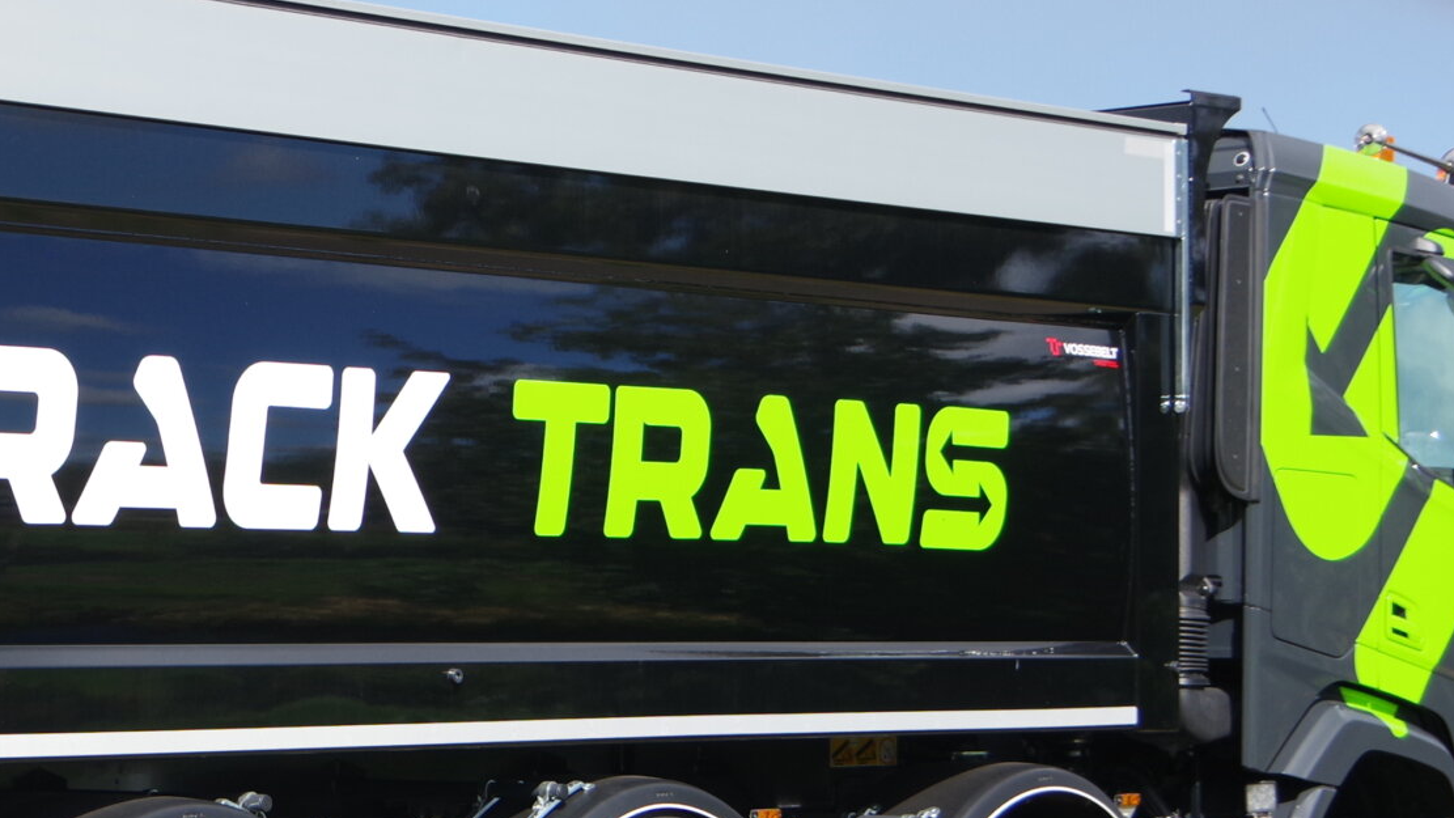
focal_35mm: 111
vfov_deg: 10.9
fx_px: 4280
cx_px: -4
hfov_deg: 18.8
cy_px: 571
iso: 200
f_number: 4.5
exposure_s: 1/800
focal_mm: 31
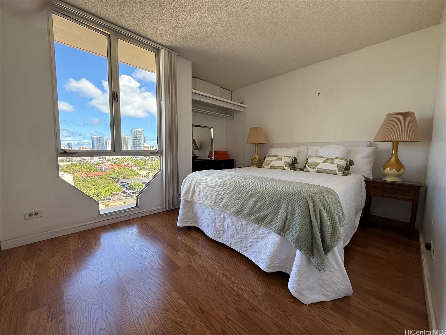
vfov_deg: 85.7
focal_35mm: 14
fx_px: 180
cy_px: 168
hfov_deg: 102.1
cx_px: 223
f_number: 2.2
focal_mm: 2.22
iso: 64
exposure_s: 1/221
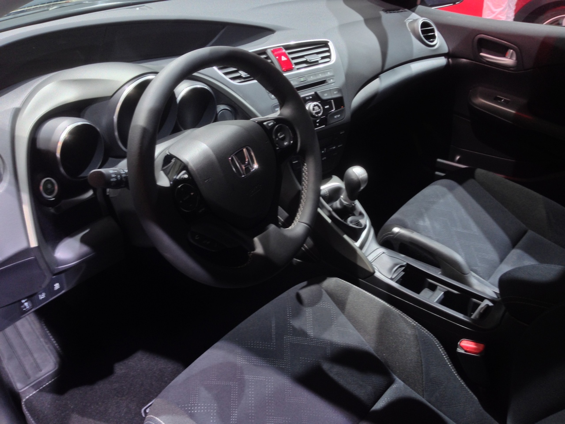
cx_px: 282
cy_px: 212
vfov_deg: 42.9
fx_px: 539
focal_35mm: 33
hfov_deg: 55.4
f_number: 2.4
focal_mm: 4.13
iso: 50
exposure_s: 1/20
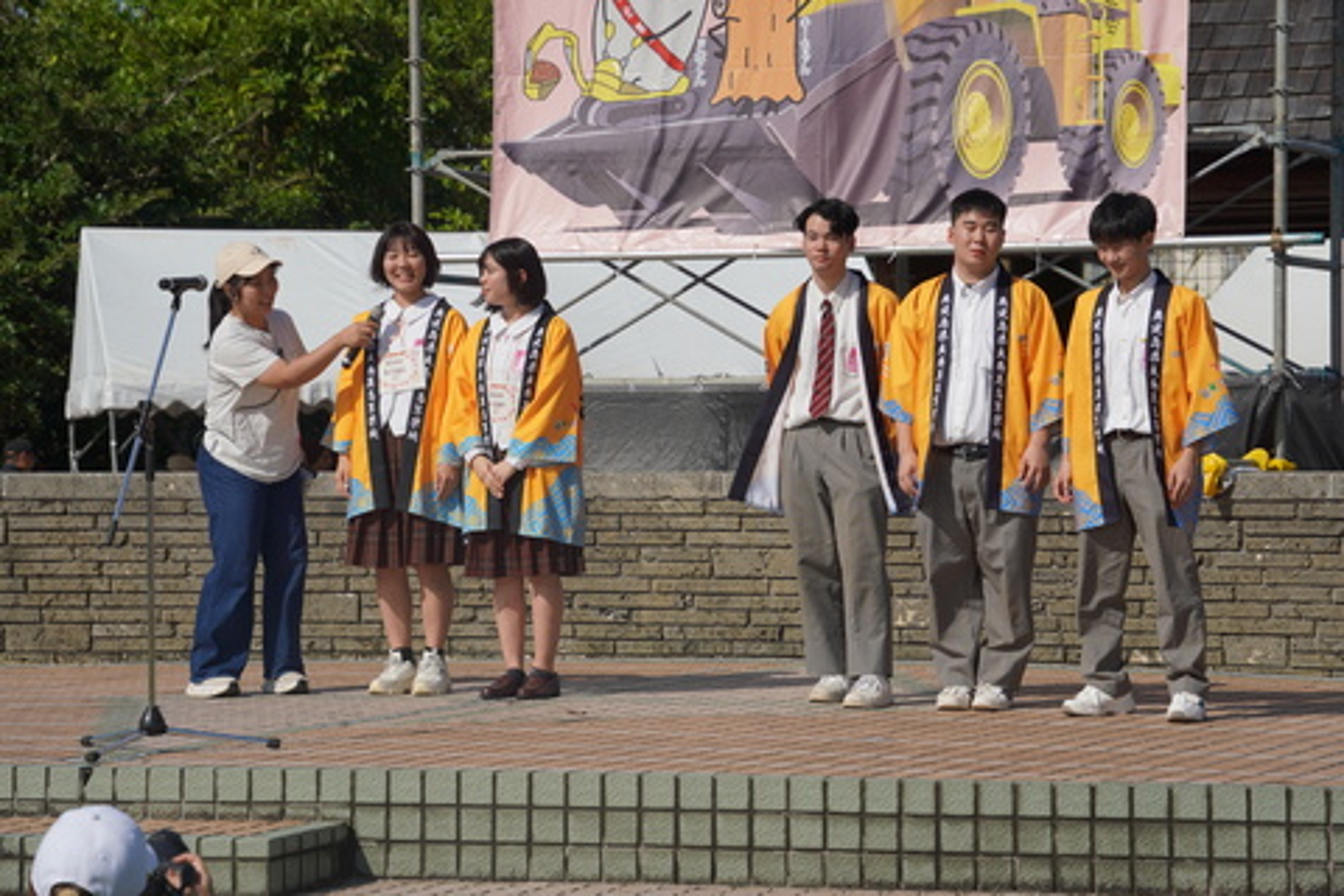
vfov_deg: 10.6
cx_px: 672
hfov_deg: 15.9
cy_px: 448
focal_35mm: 129
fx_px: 4816
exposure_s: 1/1000
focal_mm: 86
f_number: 6.3
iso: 100
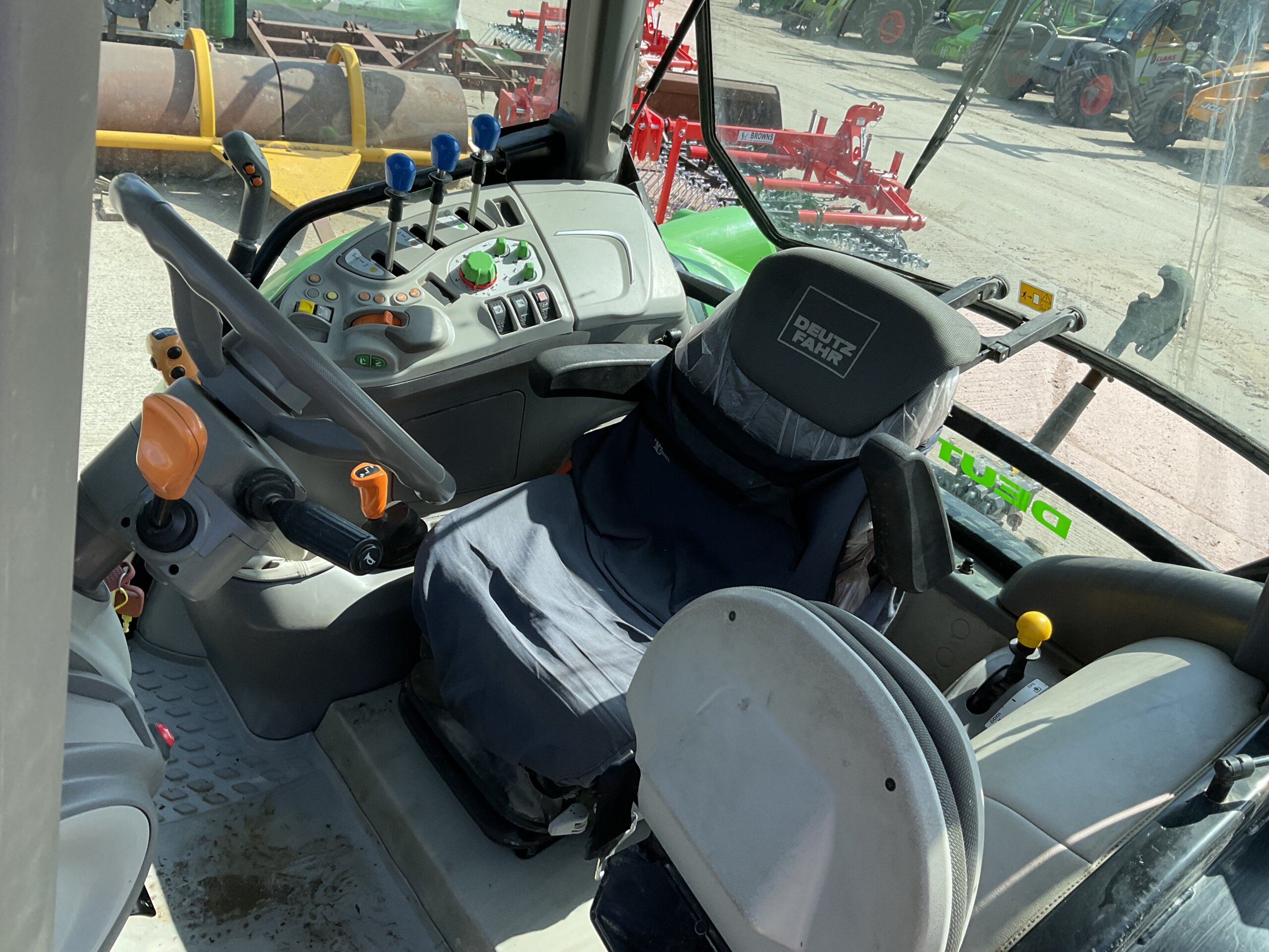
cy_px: 476
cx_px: 634
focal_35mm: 29
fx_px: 1063
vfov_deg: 48.2
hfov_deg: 61.7
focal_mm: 3
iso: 16
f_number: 1.8
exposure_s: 1/674
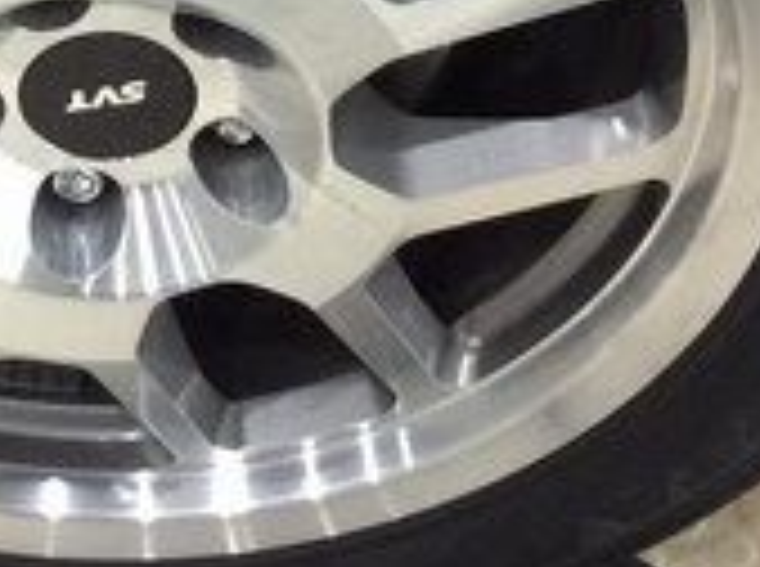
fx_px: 2651
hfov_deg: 16.0
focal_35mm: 121
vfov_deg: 12.1
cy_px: 14
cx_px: -9
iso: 125
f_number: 2.4
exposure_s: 1/24
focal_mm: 3.3
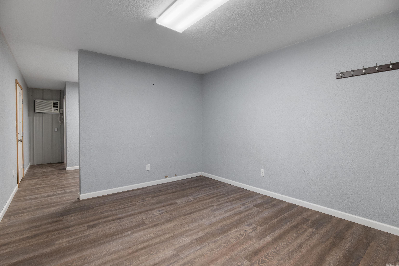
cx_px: 200
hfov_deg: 96.7
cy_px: 133
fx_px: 177
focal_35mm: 16
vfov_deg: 73.7
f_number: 5.6
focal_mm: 16
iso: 1250
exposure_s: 1/500
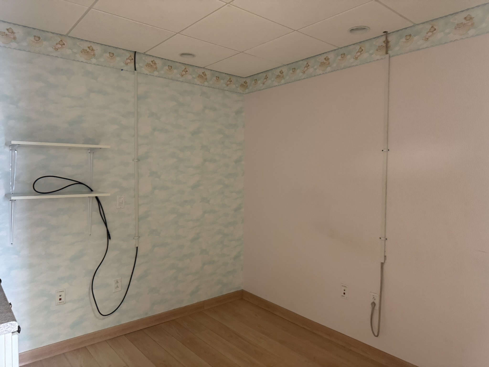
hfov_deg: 71.6
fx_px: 339
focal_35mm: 24
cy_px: 184
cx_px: 244
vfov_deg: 56.8
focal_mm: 6.76
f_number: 1.78
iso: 640
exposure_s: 1/60
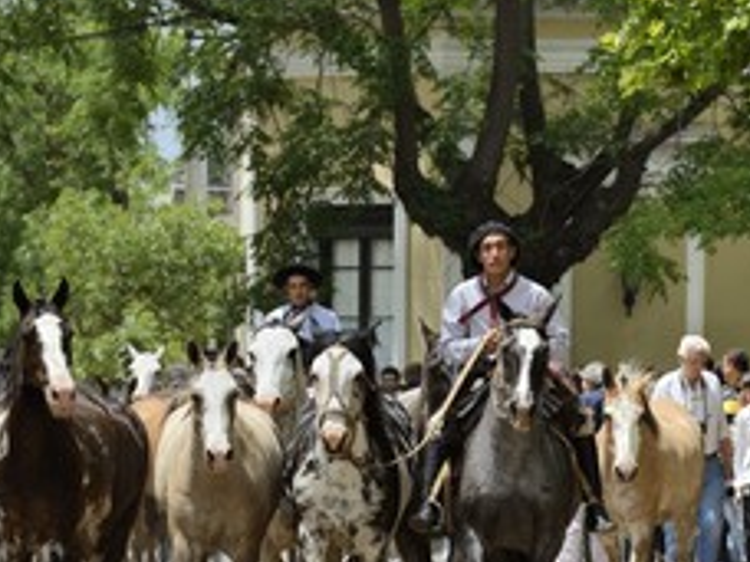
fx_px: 7670
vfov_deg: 4.2
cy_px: 417
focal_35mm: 354
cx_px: 355
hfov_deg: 5.6
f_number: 10
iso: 400
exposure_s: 1/640
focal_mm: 200
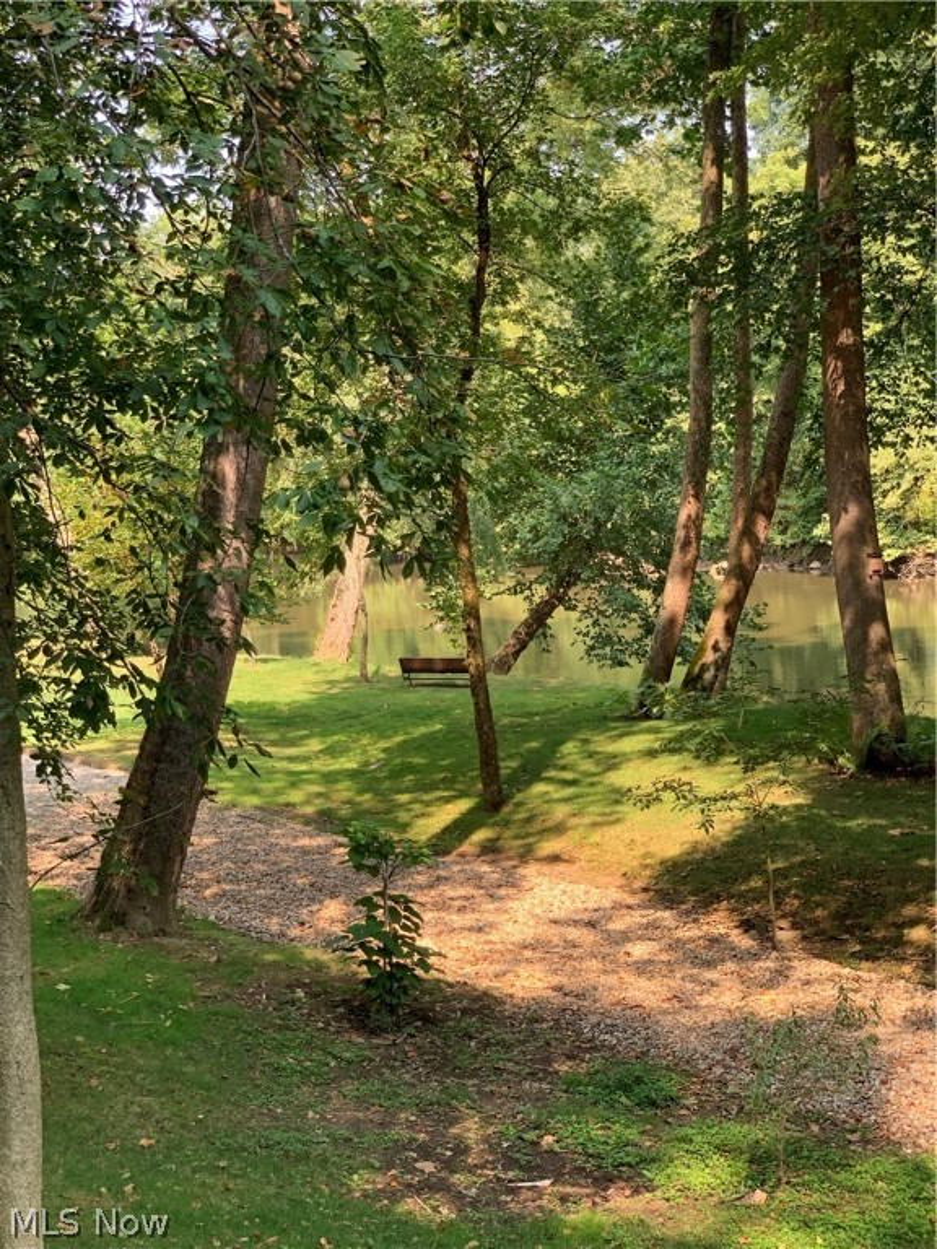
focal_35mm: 52
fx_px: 1877
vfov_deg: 36.8
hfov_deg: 28.0
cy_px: 624
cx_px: 468
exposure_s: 1/68
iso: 16
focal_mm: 6
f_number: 2.4
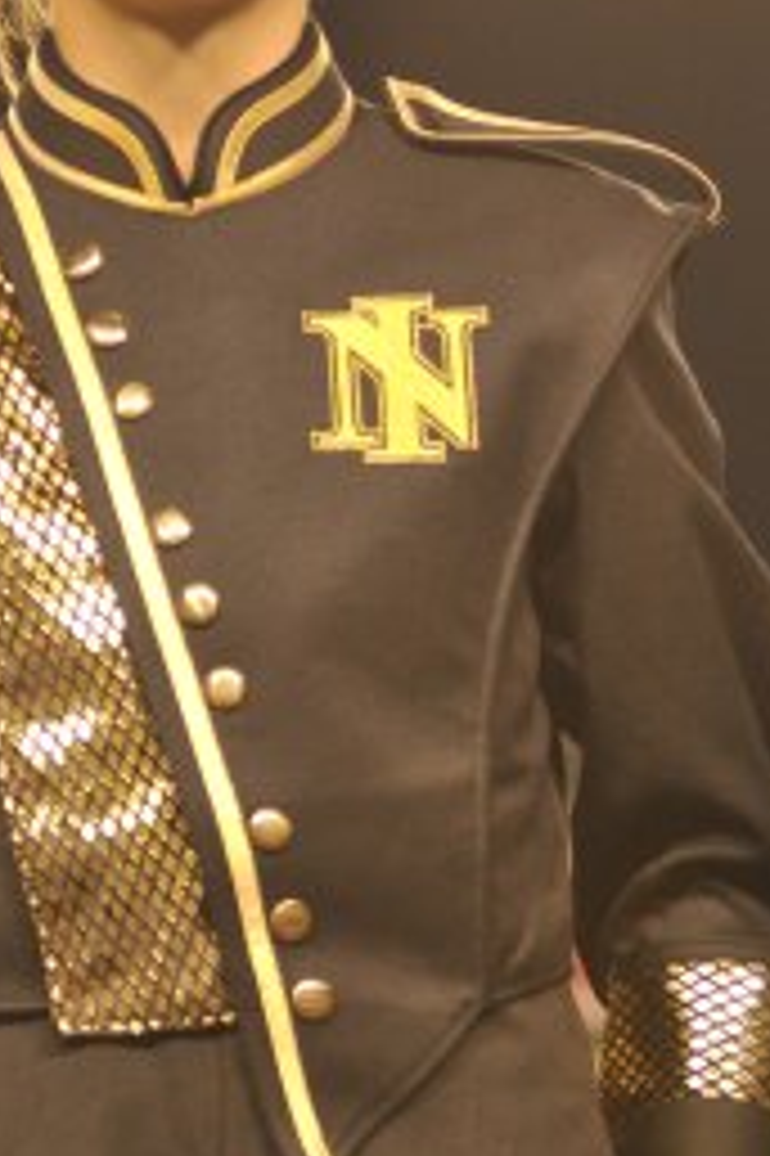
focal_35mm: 245
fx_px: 7870
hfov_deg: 5.6
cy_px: 364
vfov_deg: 8.4
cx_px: 191
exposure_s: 1/60
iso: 450
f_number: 2.8
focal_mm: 70
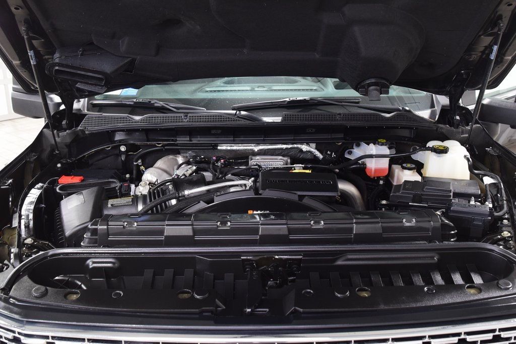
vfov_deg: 36.9
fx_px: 516
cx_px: 258
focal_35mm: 36
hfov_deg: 53.1
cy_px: 172
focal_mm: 24
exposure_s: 1/15
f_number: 6.3
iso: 1600
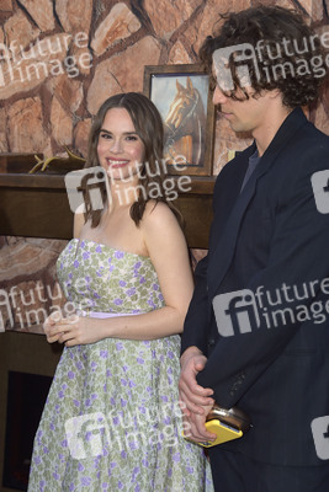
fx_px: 1068
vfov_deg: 26.0
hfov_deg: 17.5
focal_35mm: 78
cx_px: 164
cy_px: 246
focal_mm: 78
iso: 500
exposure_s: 1/250
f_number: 6.3
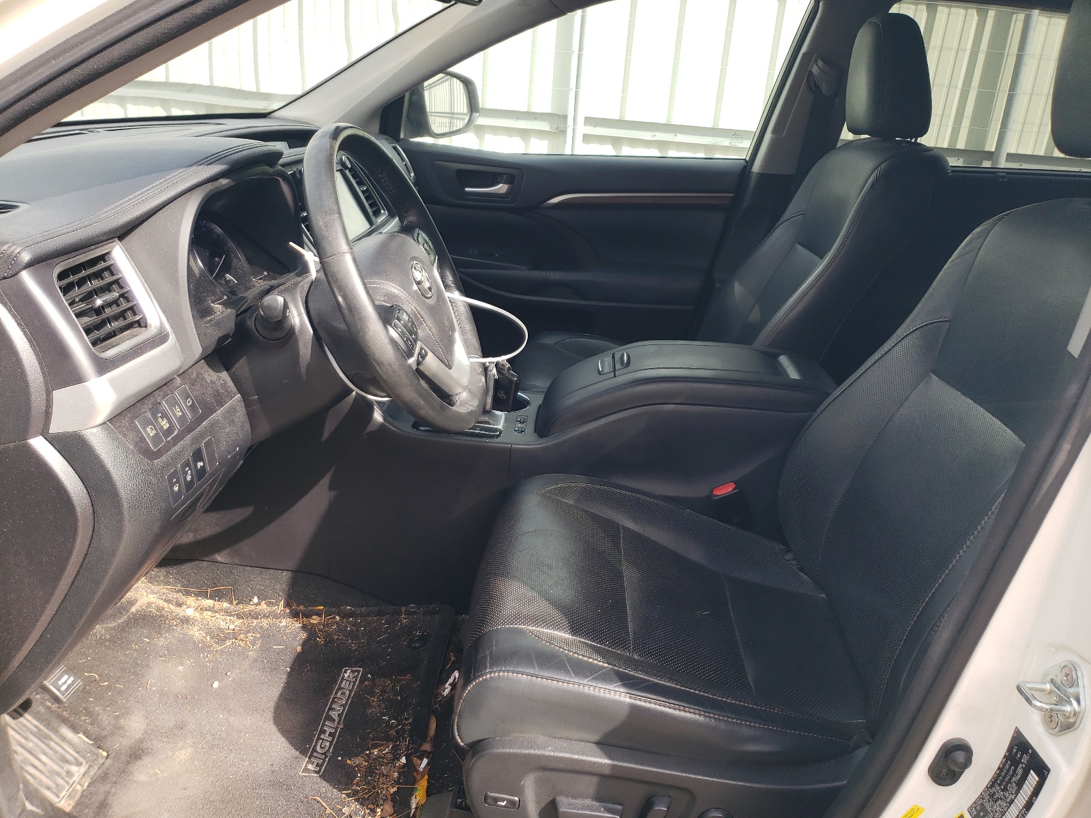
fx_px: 819
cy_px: 409
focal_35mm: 26
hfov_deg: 67.3
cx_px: 546
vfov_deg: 53.1
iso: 50
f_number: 1.5
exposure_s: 1/476
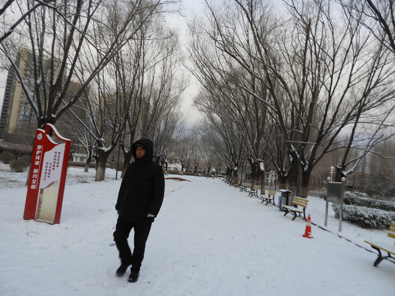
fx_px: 274
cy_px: 148
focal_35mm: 24
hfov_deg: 71.6
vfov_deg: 56.8
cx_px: 198
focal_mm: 4.3
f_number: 3.3
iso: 100
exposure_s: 1/80
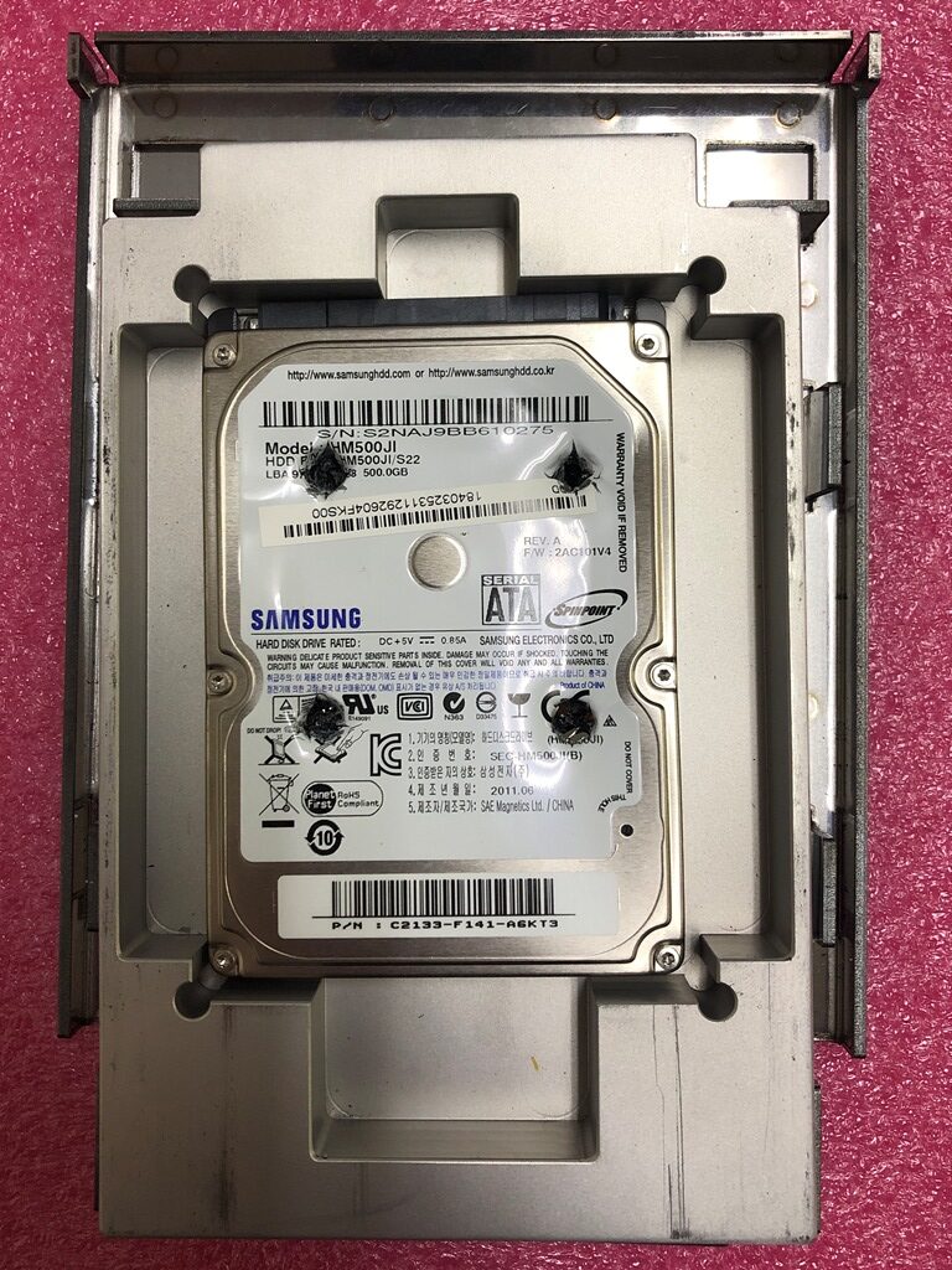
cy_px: 635
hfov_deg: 49.7
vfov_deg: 63.4
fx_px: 1027
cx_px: 476
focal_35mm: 28
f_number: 1.8
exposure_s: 1/33
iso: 32
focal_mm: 3.99
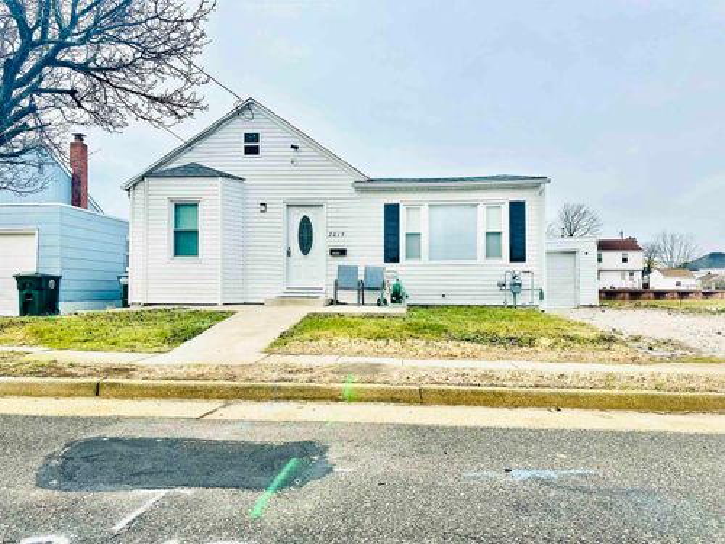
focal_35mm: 24
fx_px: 503
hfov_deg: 71.6
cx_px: 362
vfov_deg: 56.8
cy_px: 272
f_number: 1.78
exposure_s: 1/3058
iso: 80
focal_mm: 6.86
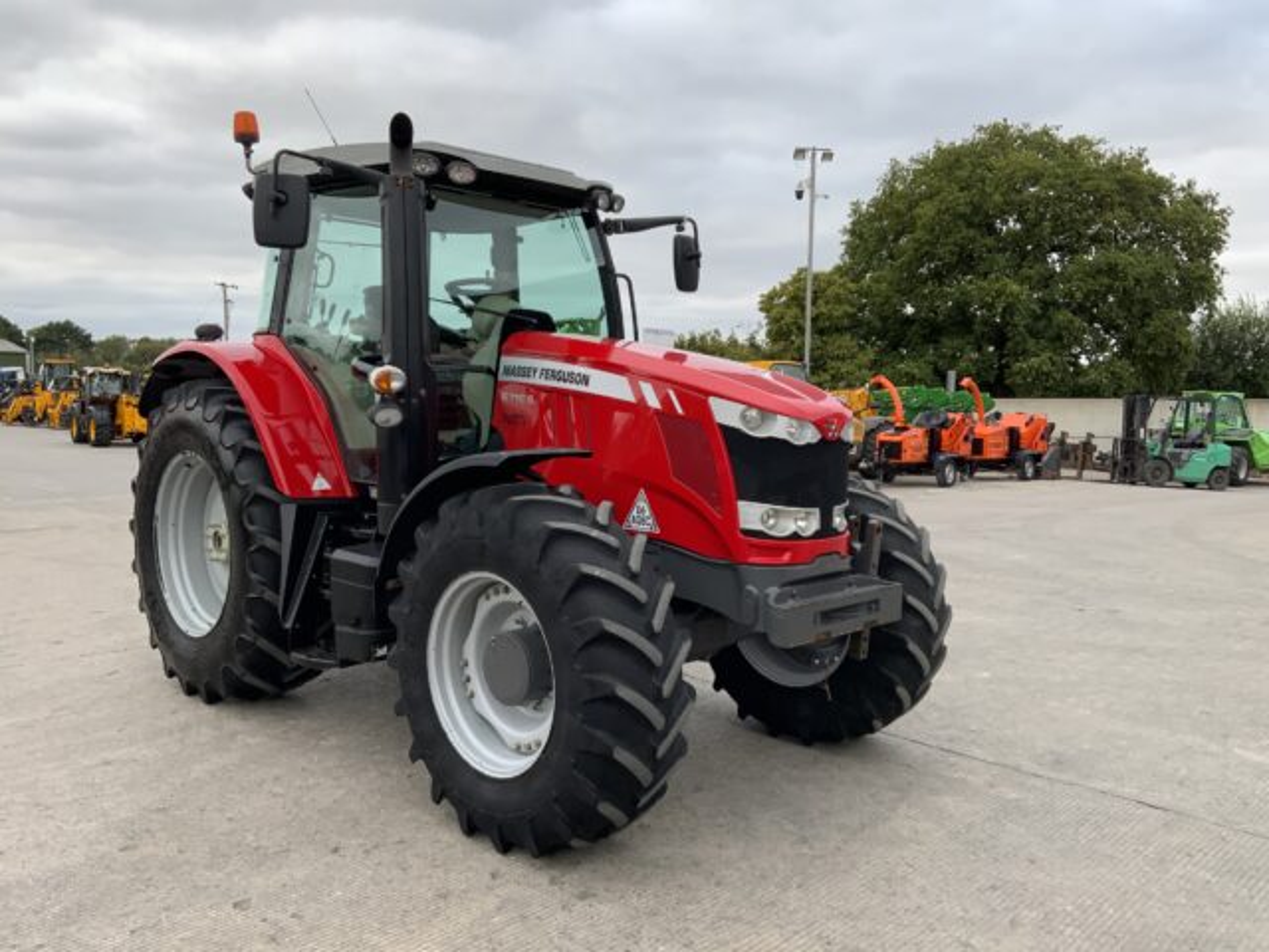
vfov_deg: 48.2
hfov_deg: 61.7
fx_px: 1063
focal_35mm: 29
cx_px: 634
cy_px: 476
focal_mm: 3
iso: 16
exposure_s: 1/898
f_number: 1.8
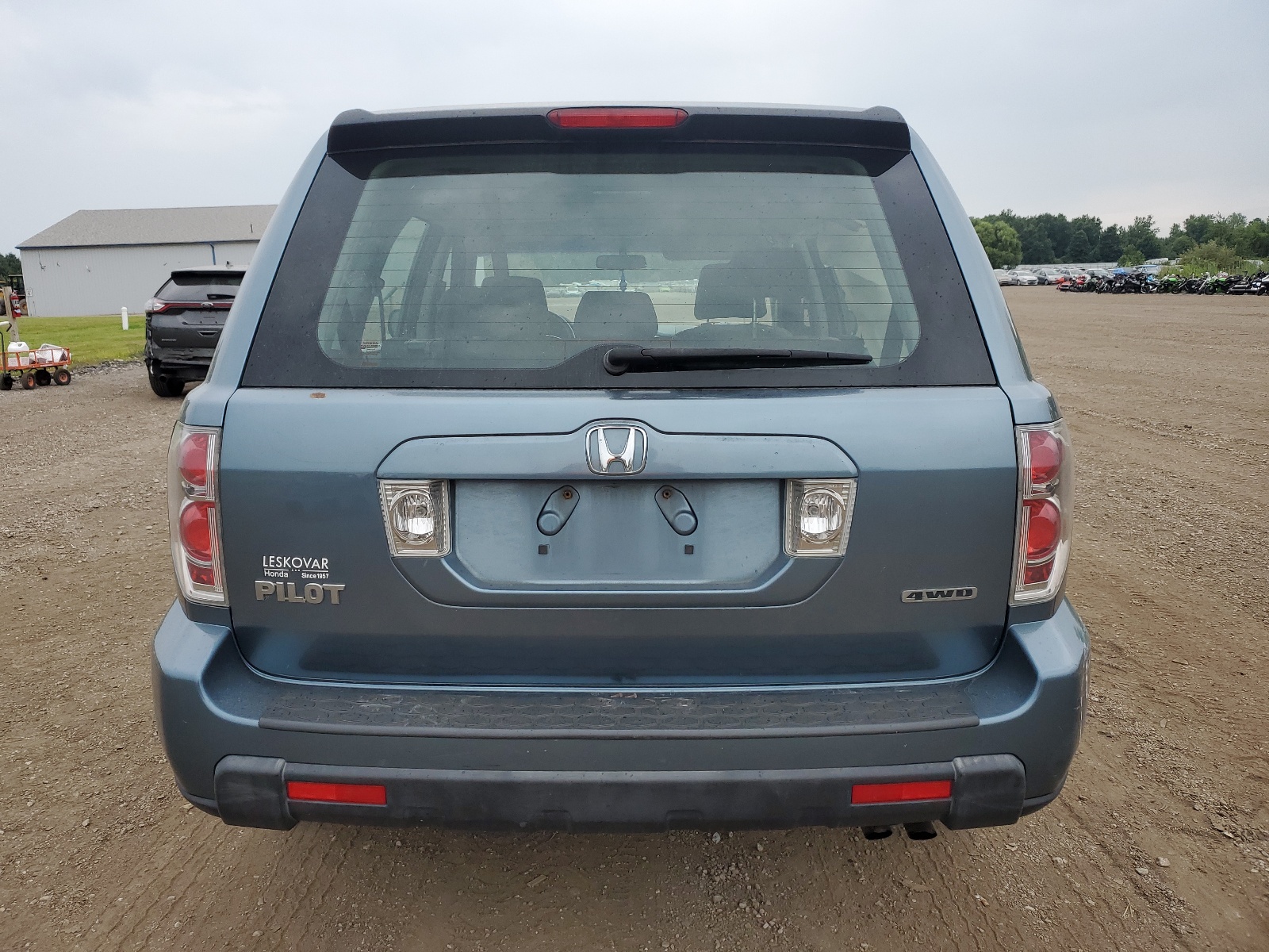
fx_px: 953
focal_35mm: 26
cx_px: 634
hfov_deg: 67.3
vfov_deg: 53.1
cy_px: 476
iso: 50
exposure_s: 1/769
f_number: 1.5
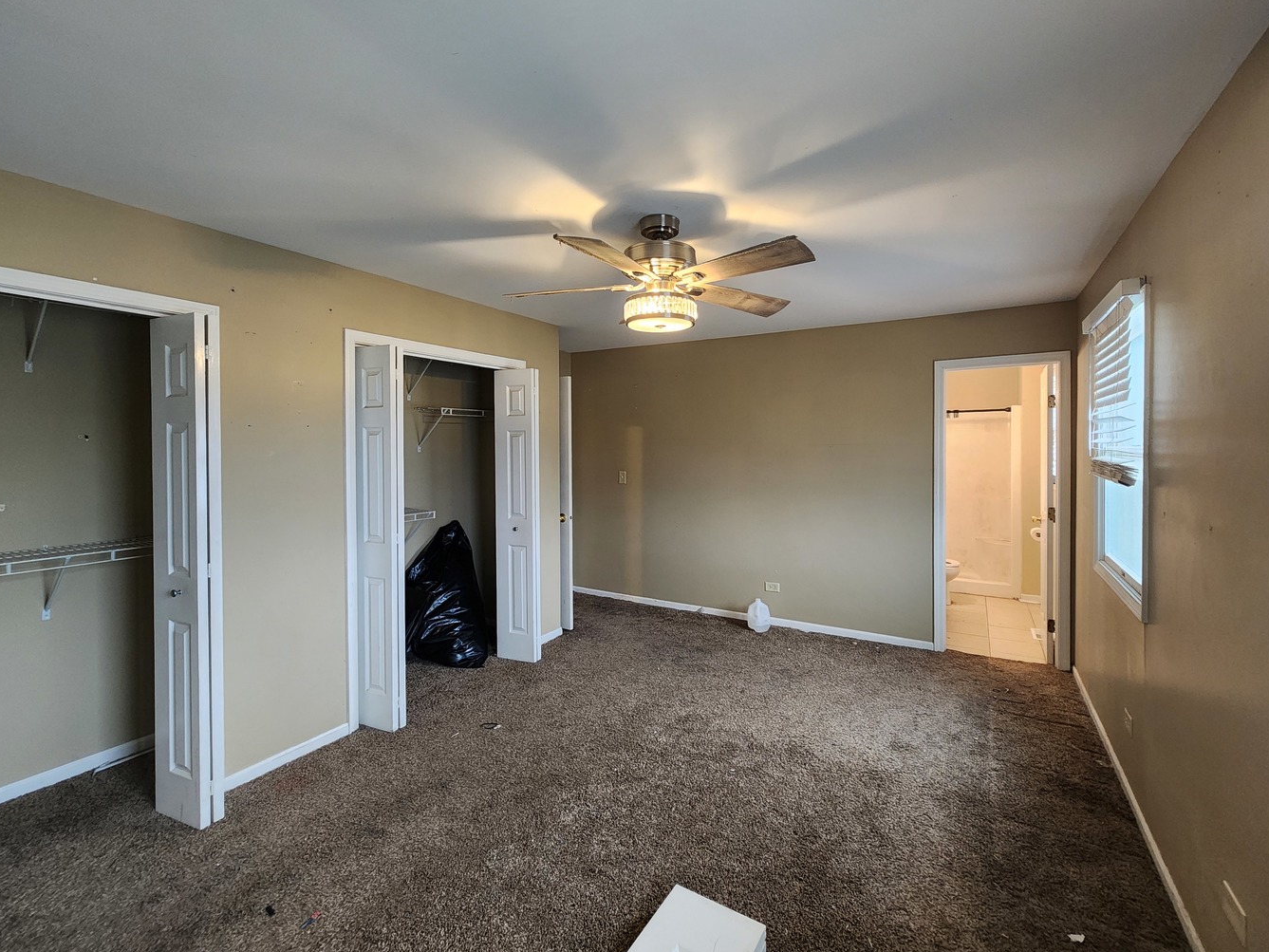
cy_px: 442
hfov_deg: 102.0
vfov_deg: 85.6
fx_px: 513
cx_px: 644
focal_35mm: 14
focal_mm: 2.2
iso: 320
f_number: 2.2
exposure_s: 1/30
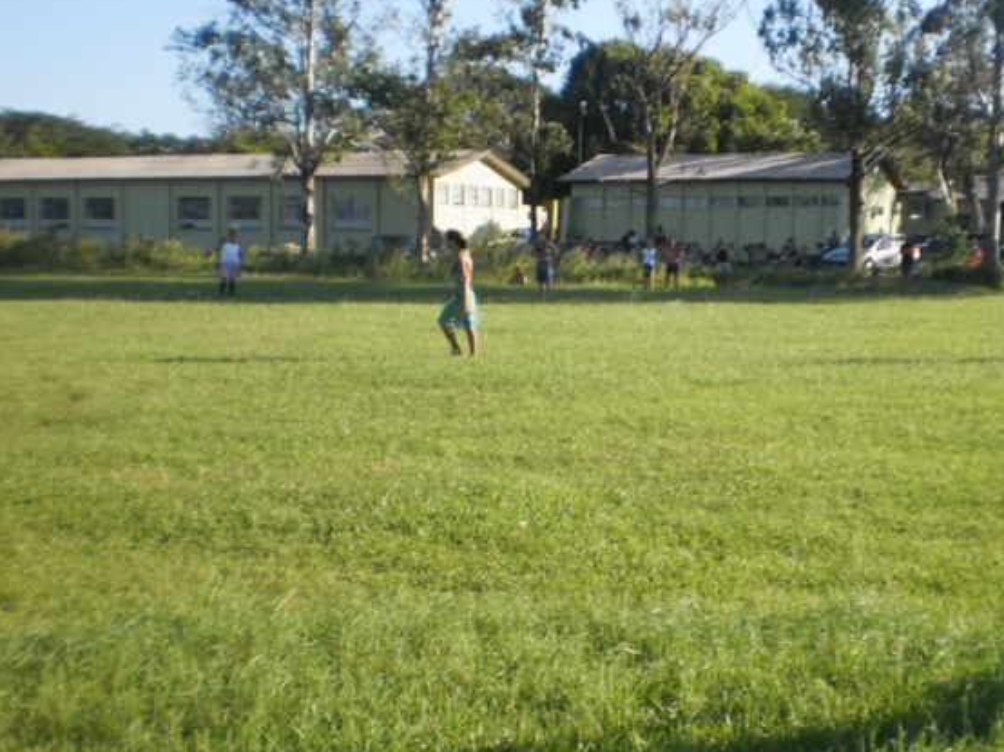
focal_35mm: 52
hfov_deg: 36.5
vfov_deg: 28.0
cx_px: 661
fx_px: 1508
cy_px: 415
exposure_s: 1/640
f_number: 3.1
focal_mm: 6.3
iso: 100
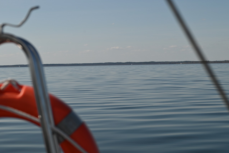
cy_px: 66
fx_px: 522
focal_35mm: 82
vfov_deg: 16.7
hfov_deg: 24.7
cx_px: 124
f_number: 7.1
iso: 100
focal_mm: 70
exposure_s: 1/800
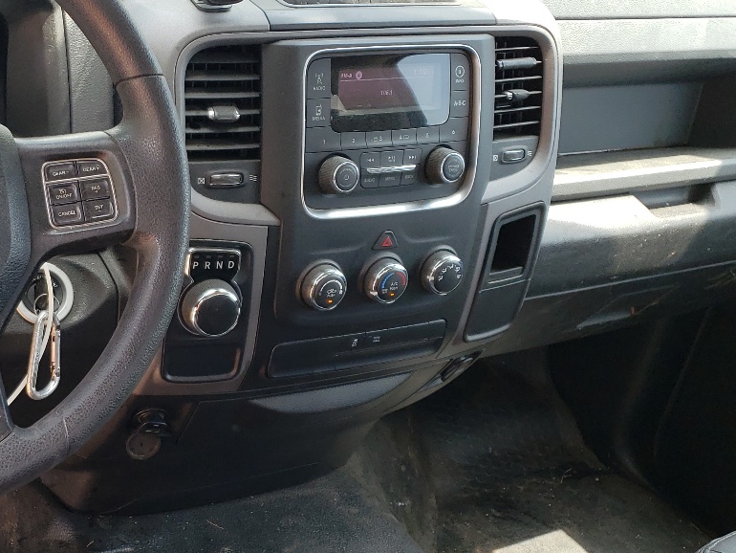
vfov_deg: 27.0
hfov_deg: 34.6
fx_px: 1148
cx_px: 160
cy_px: 345
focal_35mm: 54
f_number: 1.5
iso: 50
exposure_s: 1/238
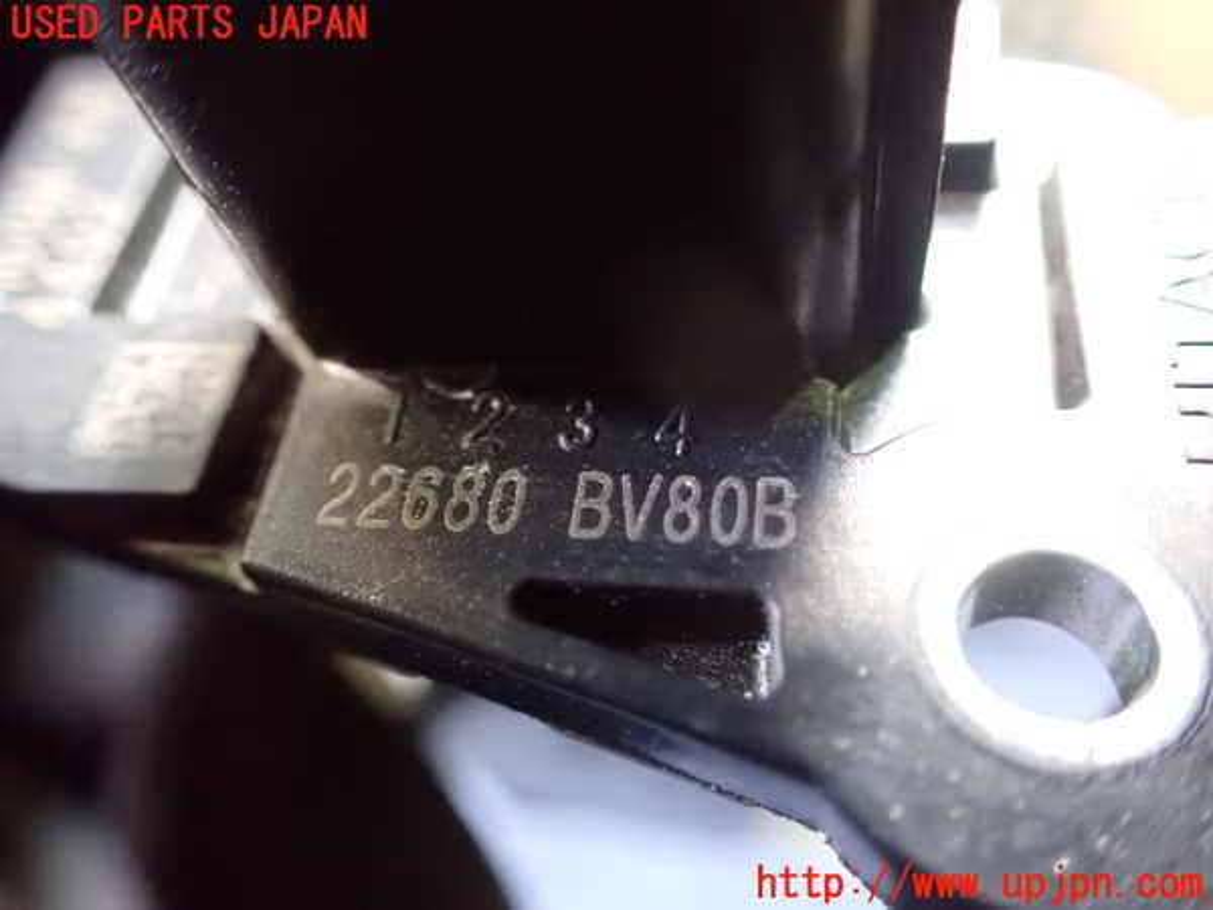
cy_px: 455
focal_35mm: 30
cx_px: 606
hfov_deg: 60.0
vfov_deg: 46.8
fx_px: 1051
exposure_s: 1/15
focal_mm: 5.4
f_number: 2.3
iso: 1600
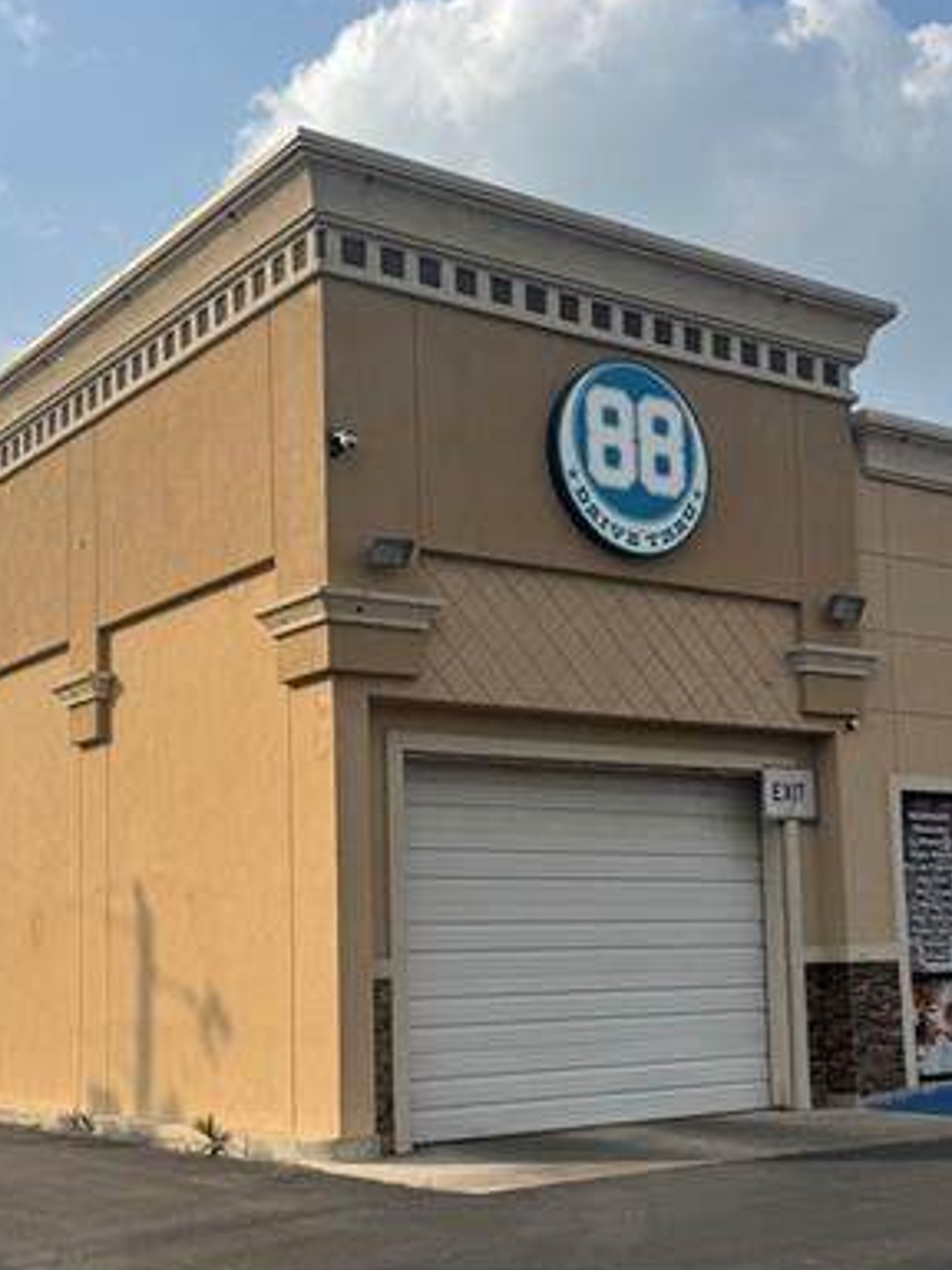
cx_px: 595
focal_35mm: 48
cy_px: 761
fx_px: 1760
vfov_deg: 39.5
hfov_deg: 30.1
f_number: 1.78
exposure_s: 1/5348
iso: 80
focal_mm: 6.76
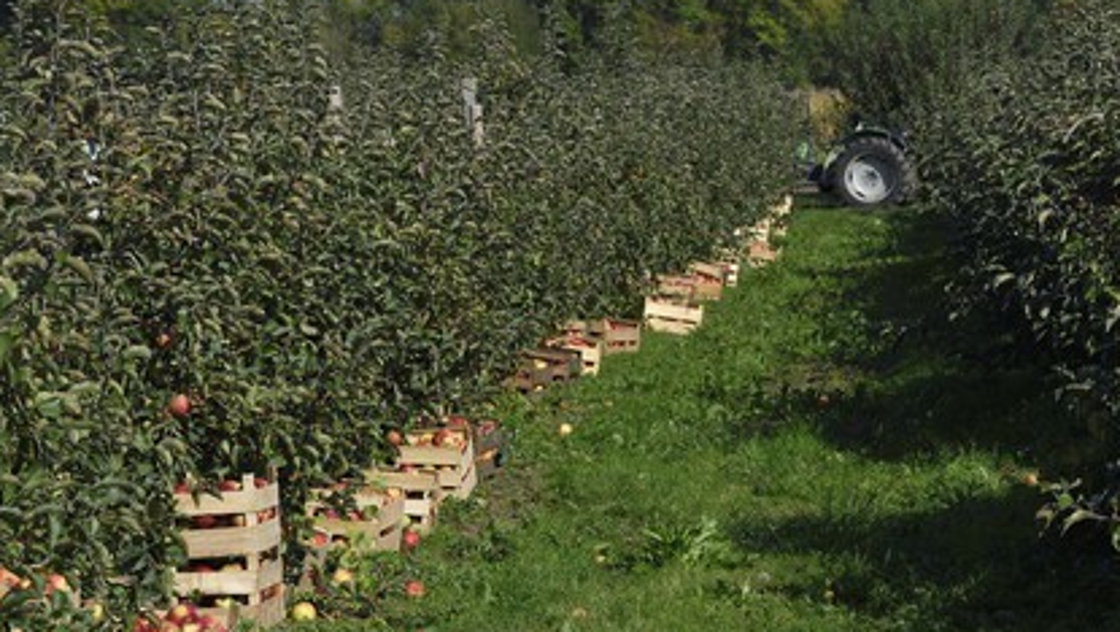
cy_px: 343
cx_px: 564
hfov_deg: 15.0
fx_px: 4249
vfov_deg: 8.5
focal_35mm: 143
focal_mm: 135
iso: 200
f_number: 14
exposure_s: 1/250
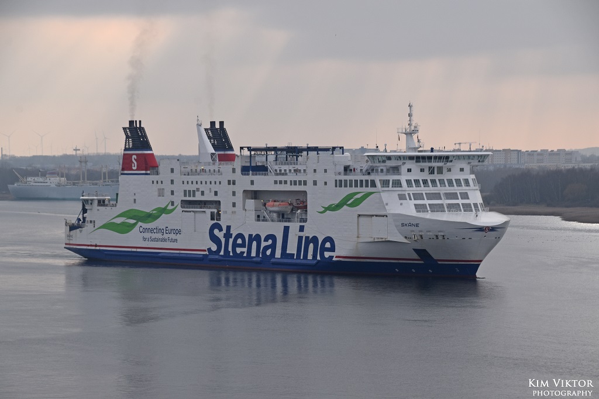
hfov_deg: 12.5
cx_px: 300
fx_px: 2744
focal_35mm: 165
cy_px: 200
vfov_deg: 8.3
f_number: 9
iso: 200
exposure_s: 1/320
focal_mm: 110
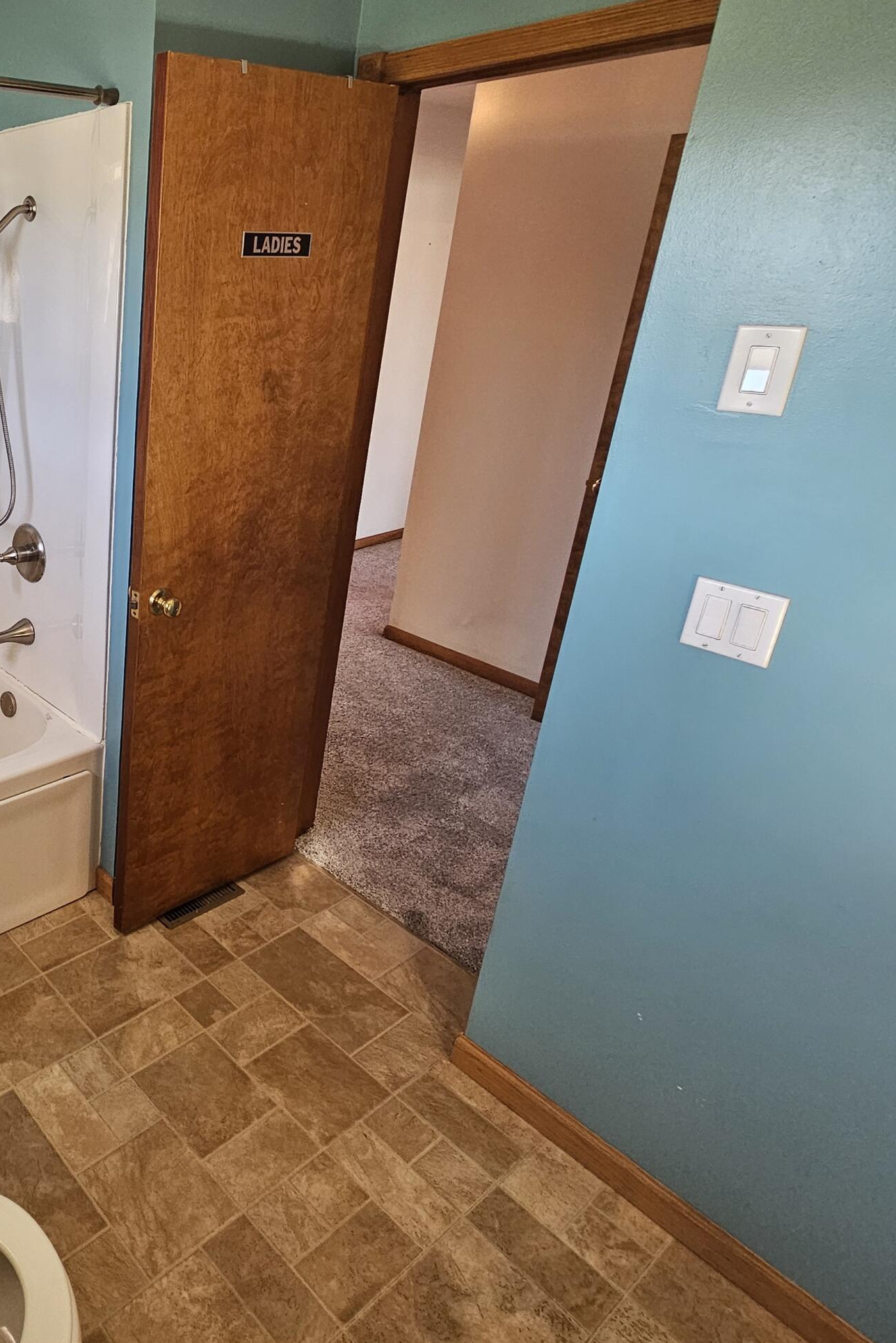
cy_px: 599
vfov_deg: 80.9
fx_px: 784
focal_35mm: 21
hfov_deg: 49.0
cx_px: 6
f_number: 2.2
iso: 200
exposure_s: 1/77.4
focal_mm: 2.2
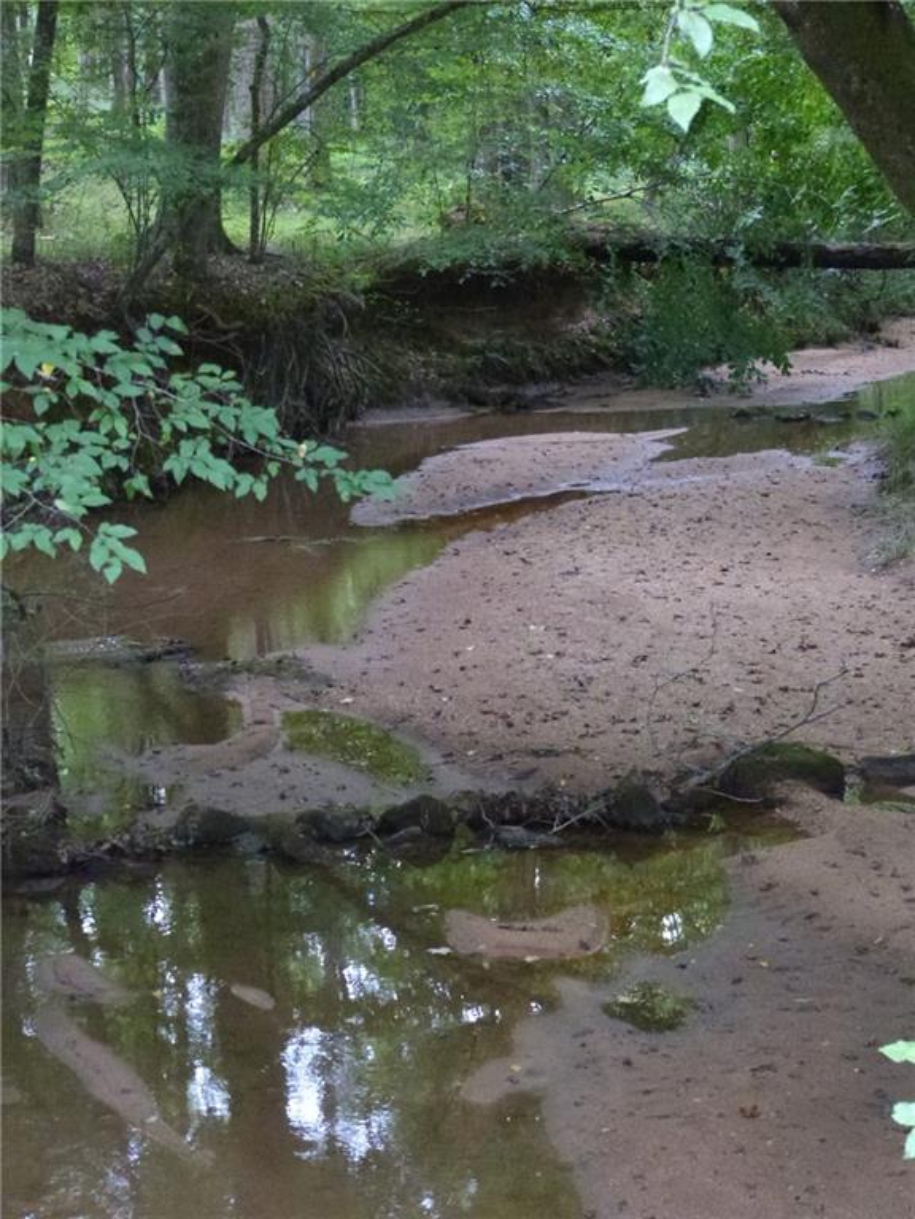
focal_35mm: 77
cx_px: 458
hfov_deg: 19.1
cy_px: 610
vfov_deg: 25.3
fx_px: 2714
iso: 800
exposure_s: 1/60
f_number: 3.3
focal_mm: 13.8
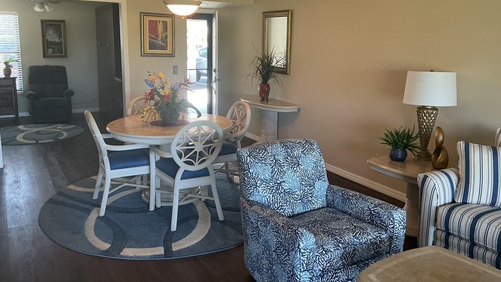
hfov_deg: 61.0
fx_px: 425
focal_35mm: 32
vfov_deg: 36.6
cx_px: 248
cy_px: 116
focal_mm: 3
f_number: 1.8
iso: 125
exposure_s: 1/60
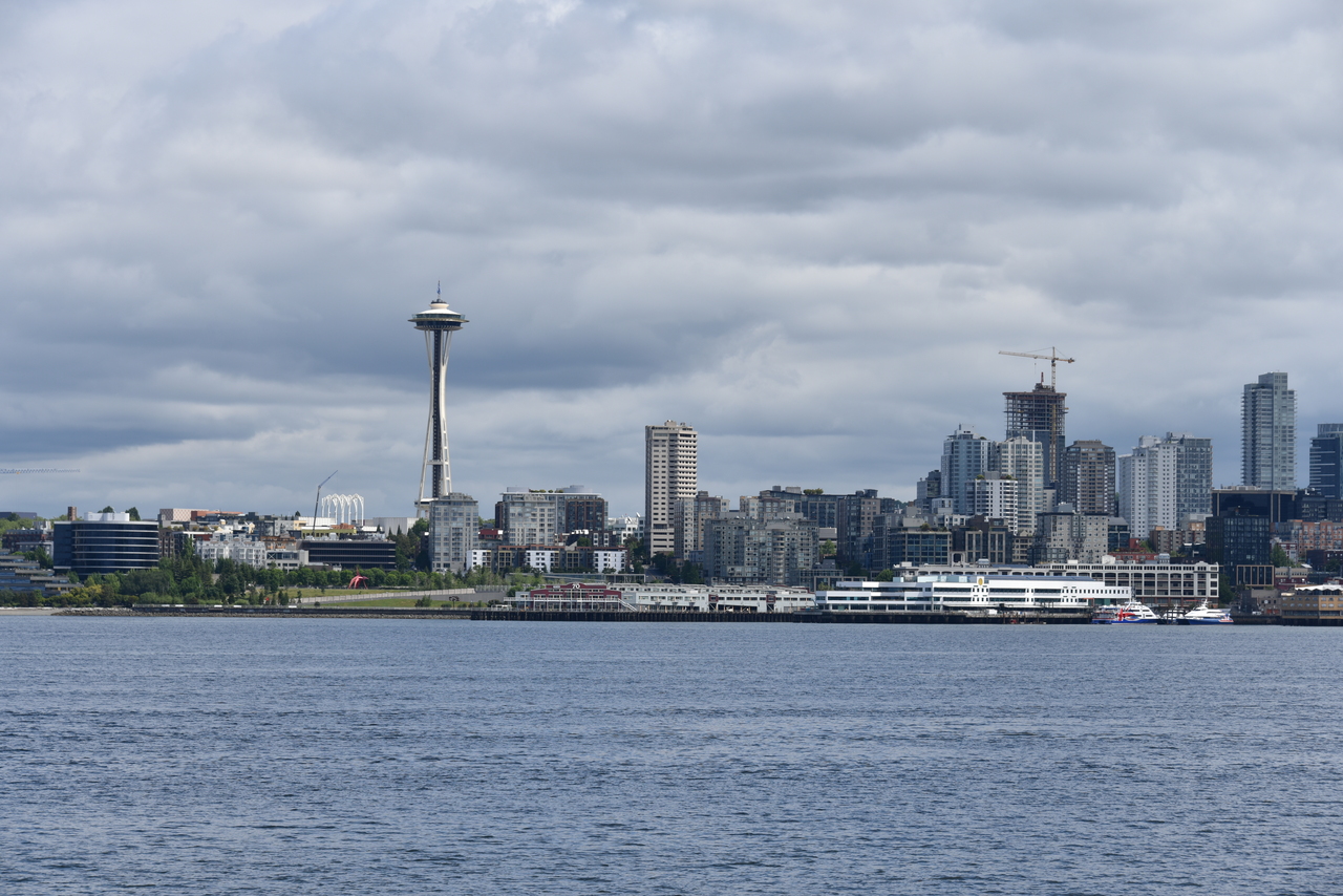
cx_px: 672
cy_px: 448
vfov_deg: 13.0
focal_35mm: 105
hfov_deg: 19.5
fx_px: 3918
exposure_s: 1/320
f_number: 9
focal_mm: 105
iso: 100
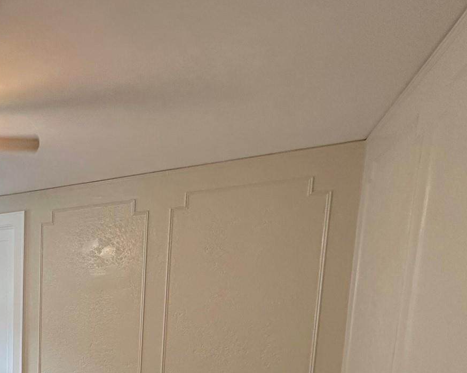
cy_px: 366
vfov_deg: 40.6
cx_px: -34
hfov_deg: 44.2
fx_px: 442
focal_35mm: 32
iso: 200
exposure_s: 1/60
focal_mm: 2.22
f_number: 2.2
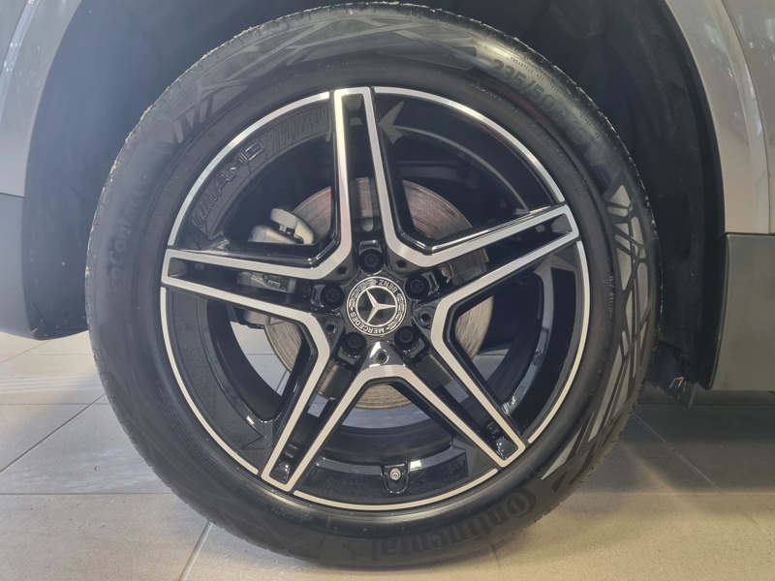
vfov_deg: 53.1
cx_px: 388
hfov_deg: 67.3
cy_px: 290
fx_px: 582
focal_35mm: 26
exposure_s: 1/50
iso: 250
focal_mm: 5.4
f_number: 1.8
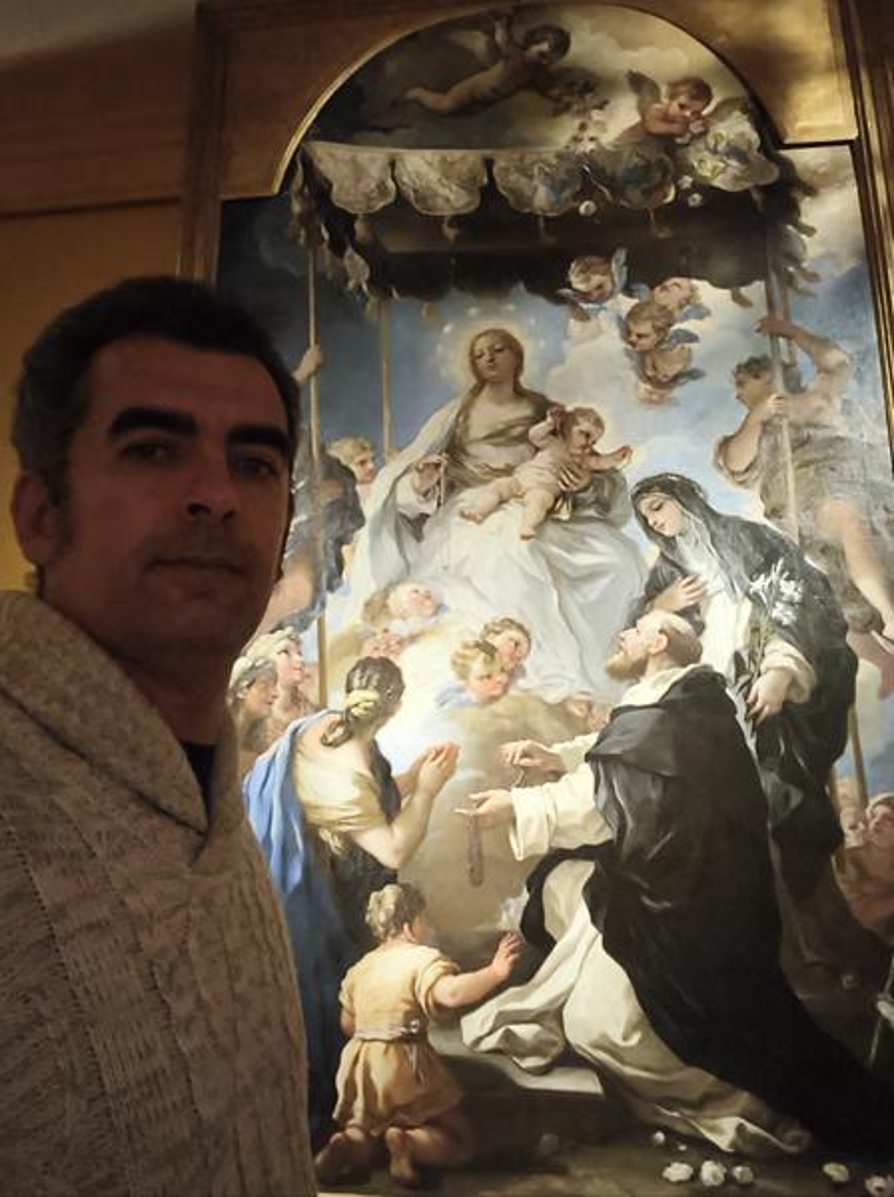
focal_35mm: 25
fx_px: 863
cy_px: 598
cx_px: 447
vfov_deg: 69.5
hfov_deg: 54.7
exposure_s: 1/20
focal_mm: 2.24
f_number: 2.2
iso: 2500
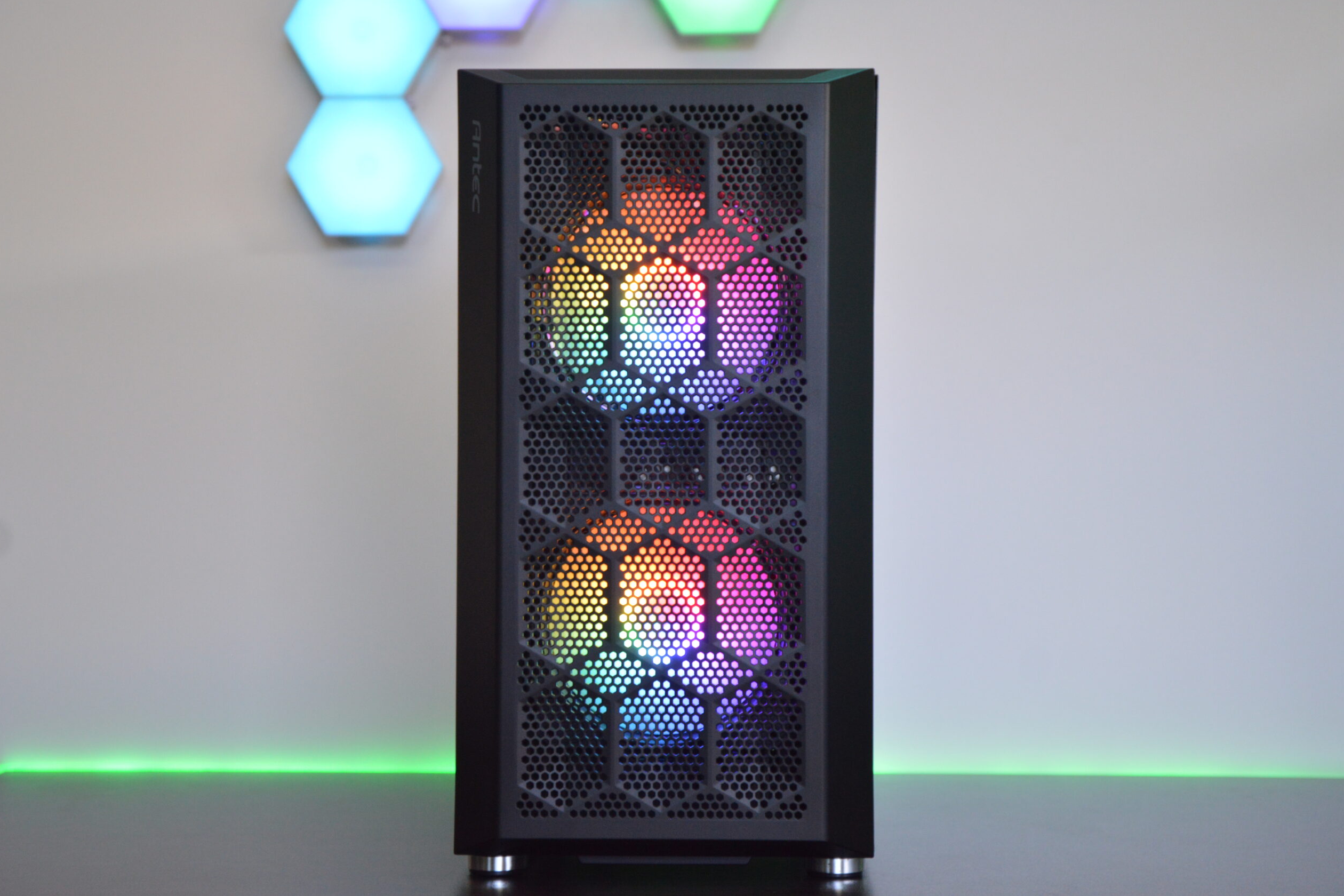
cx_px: 671
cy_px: 443
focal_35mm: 69
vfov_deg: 19.9
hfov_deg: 29.4
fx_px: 2557
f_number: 4.8
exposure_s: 1/60
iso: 800
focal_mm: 45
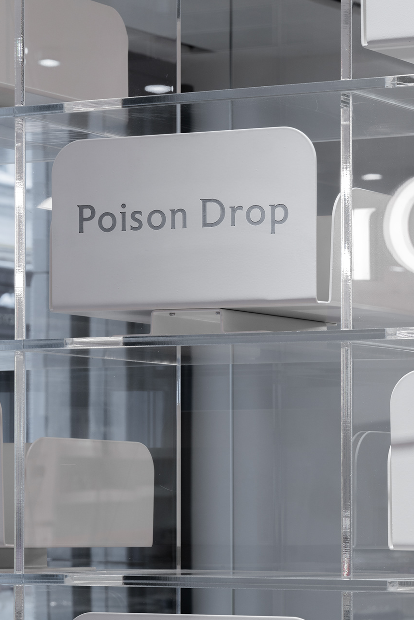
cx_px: 178
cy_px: 225
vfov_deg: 13.9
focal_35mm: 147
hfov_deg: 9.3
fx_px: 2535
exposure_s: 1/1.67
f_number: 16
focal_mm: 90
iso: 50
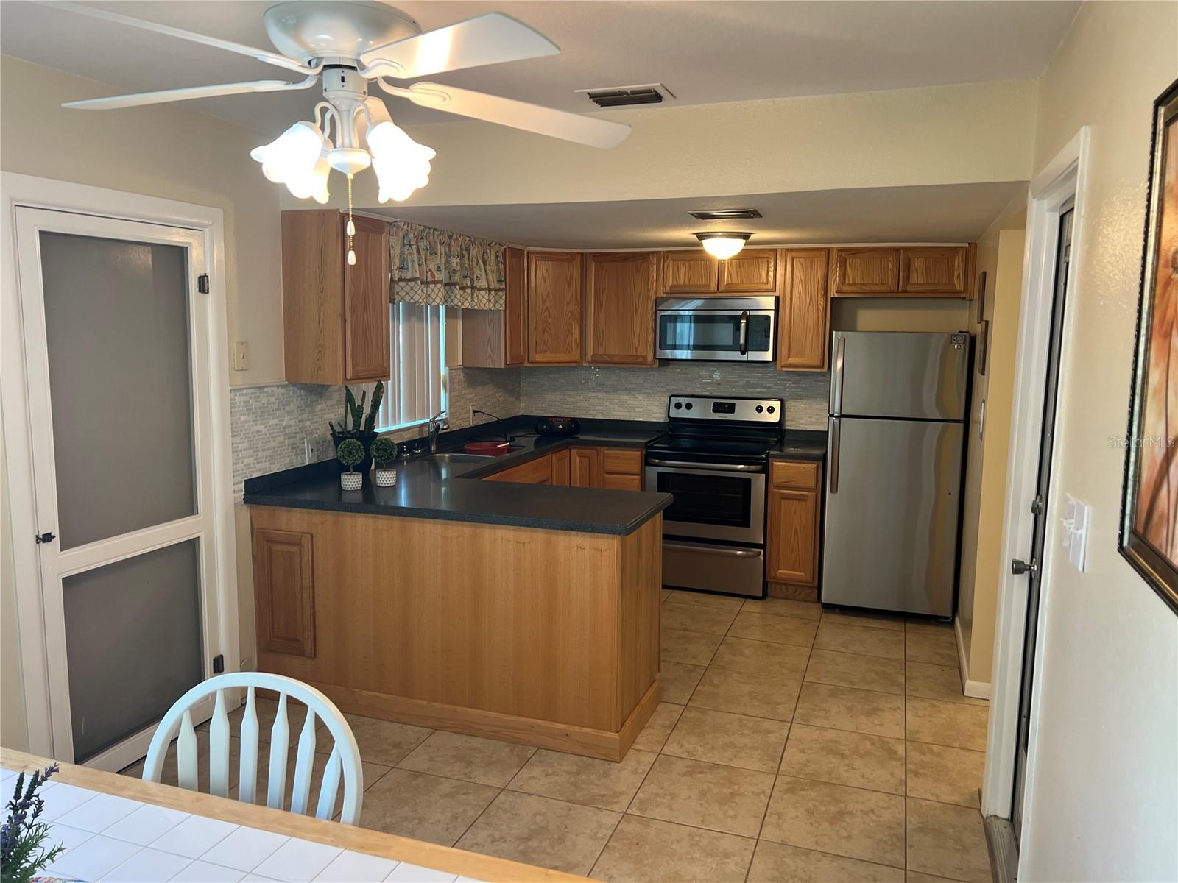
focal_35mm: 26
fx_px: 885
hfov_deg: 67.3
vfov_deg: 53.1
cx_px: 589
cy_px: 442
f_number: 1.5
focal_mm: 5.7
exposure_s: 1/60
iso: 80
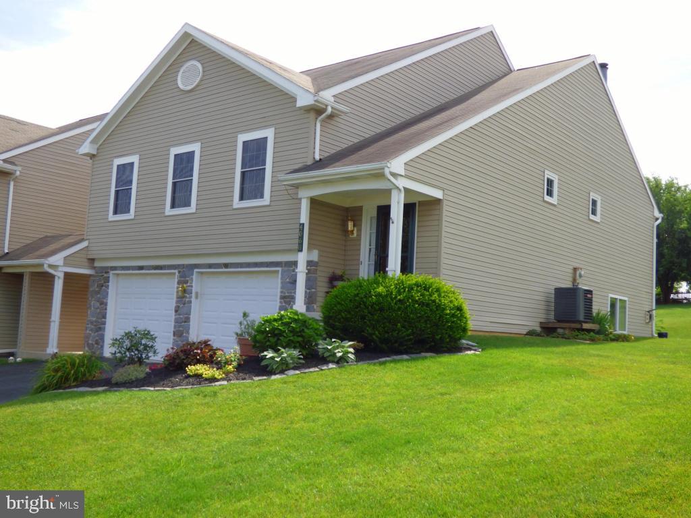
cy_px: 259
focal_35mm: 36
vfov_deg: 39.7
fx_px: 719
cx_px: 346
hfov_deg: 51.4
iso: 100
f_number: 3.5
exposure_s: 1/640
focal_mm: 6.47
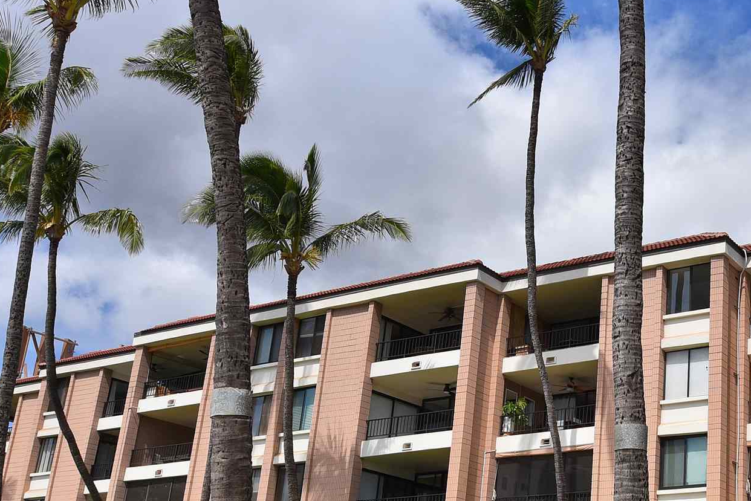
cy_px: 378
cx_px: 728
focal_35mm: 47
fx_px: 981
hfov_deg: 37.9
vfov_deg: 28.2
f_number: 11
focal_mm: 19
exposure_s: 1/500
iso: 200
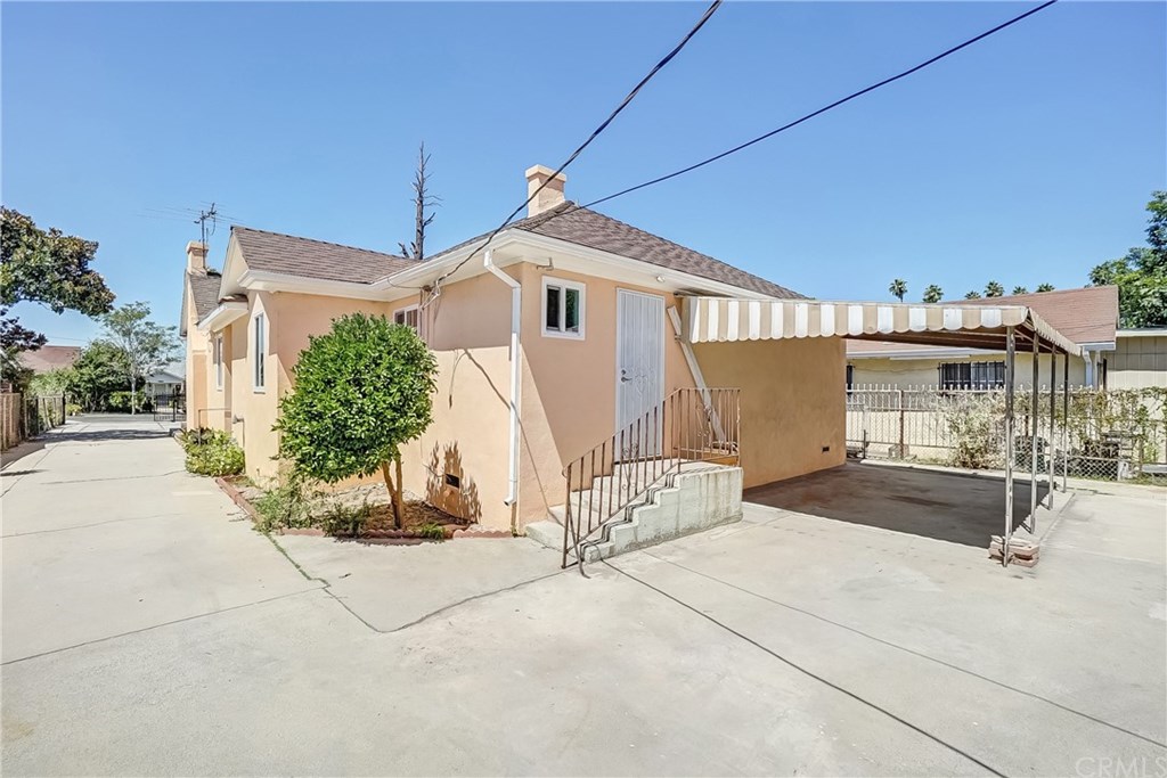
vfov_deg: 77.3
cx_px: 584
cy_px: 389
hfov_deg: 100.4
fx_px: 486
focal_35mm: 15
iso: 400
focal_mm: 10
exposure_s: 1/1250
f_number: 11
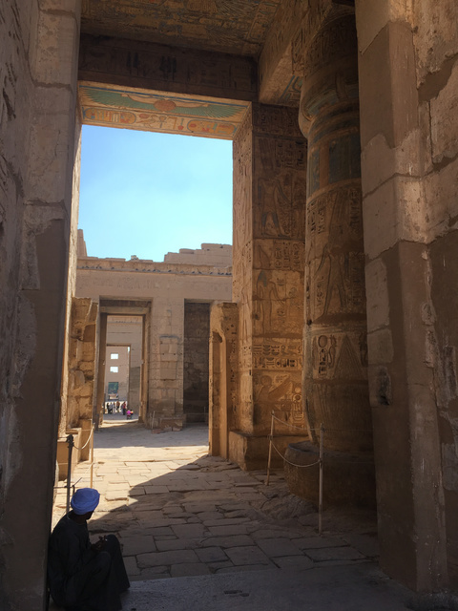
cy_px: 306
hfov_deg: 48.2
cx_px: 229
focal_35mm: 29
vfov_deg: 61.7
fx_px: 512
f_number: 2.2
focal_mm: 4.15
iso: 25
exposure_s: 1/1131
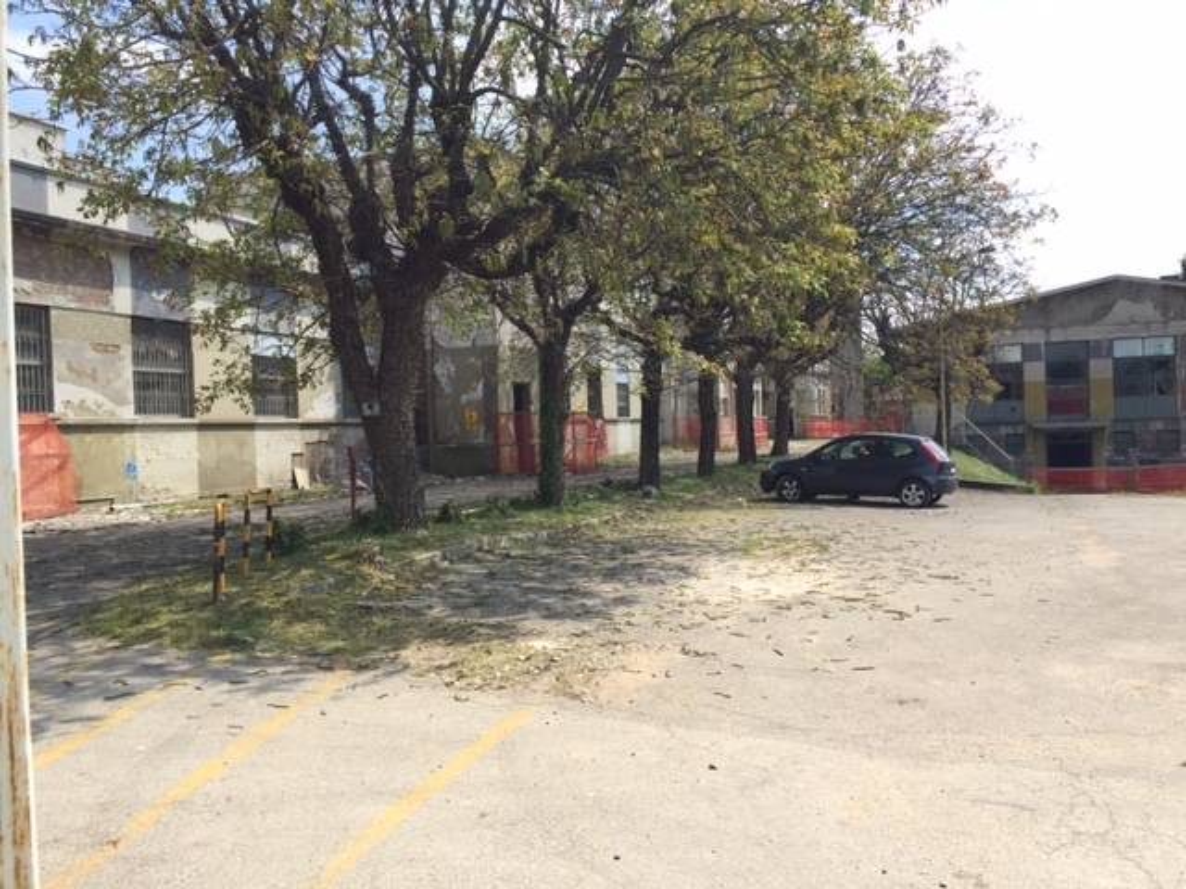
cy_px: 444
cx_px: 593
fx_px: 994
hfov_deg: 61.7
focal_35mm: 29
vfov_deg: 48.2
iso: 32
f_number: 2.2
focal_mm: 4.15
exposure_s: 1/1163
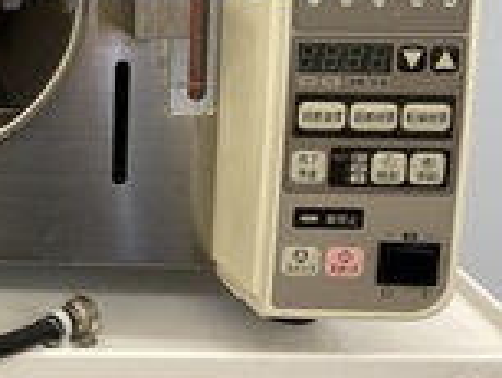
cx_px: -151
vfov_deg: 20.8
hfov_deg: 24.8
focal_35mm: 68
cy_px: -20
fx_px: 987
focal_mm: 4.25
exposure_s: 1/120
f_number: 1.8
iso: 64
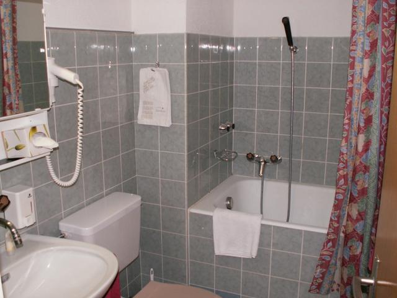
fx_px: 401
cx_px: 198
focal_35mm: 35
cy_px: 149
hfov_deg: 52.6
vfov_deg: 40.7
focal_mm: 5.86
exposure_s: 1/40
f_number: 2.8
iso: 160
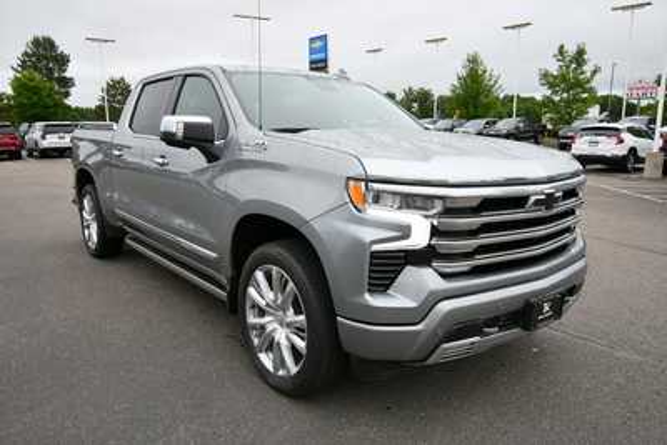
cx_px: 334
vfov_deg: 48.0
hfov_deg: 67.4
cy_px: 222
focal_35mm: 27
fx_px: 500
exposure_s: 1/250
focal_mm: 18
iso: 250
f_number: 5.6
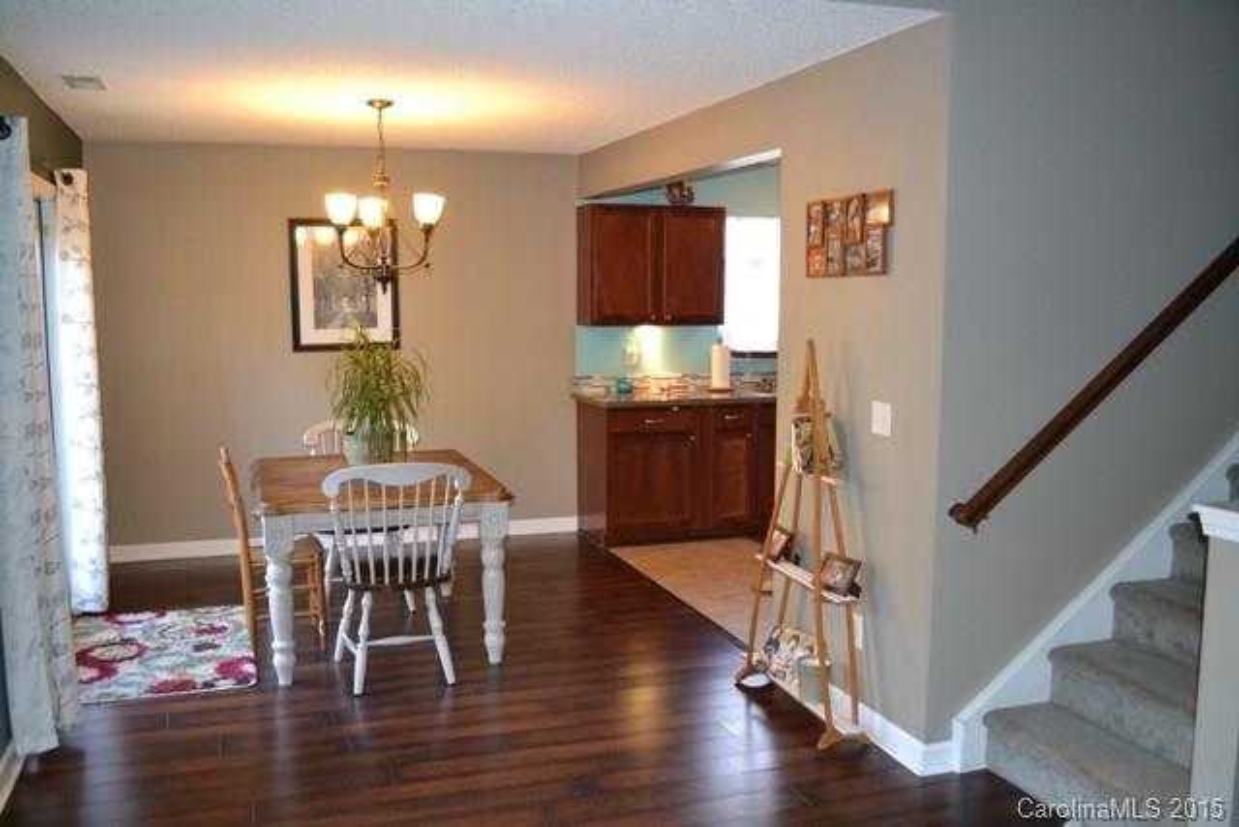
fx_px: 1136
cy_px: 414
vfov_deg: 40.0
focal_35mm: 33
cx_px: 620
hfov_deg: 57.2
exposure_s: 1/60
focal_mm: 22
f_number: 3.8
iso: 1800
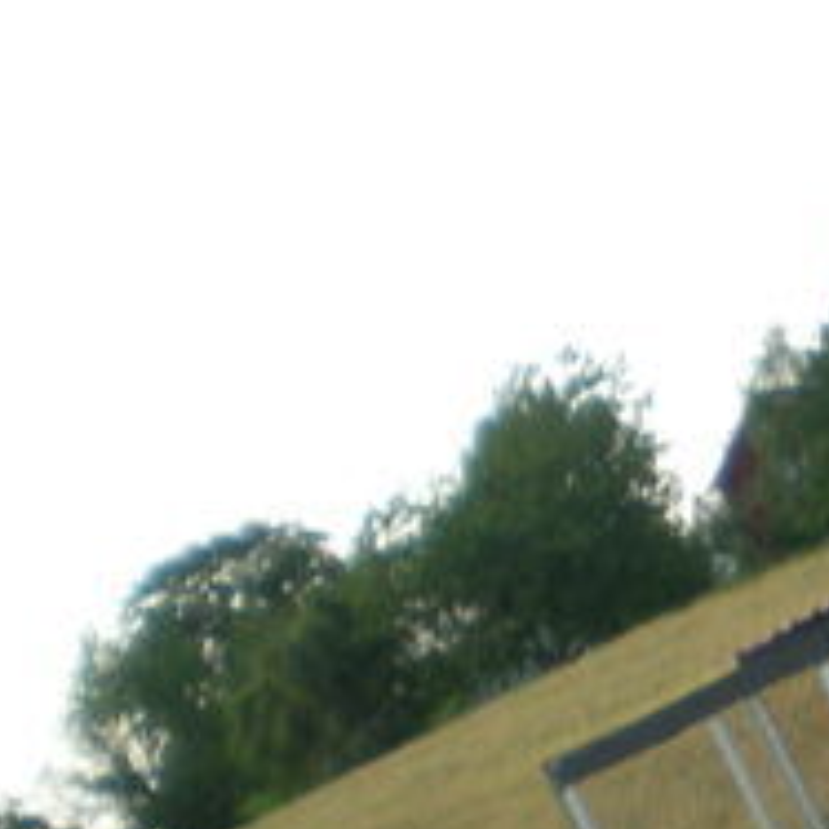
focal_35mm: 115
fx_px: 3116
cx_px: 1299
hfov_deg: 14.1
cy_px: 927
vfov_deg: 14.8
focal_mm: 6.3
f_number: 3.1
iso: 50
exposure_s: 1/30
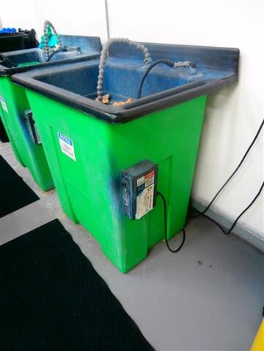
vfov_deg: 71.6
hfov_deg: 56.8
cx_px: 132
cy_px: 176
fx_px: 244
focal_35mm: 24
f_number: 3
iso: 200
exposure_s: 1/10
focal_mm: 4.2
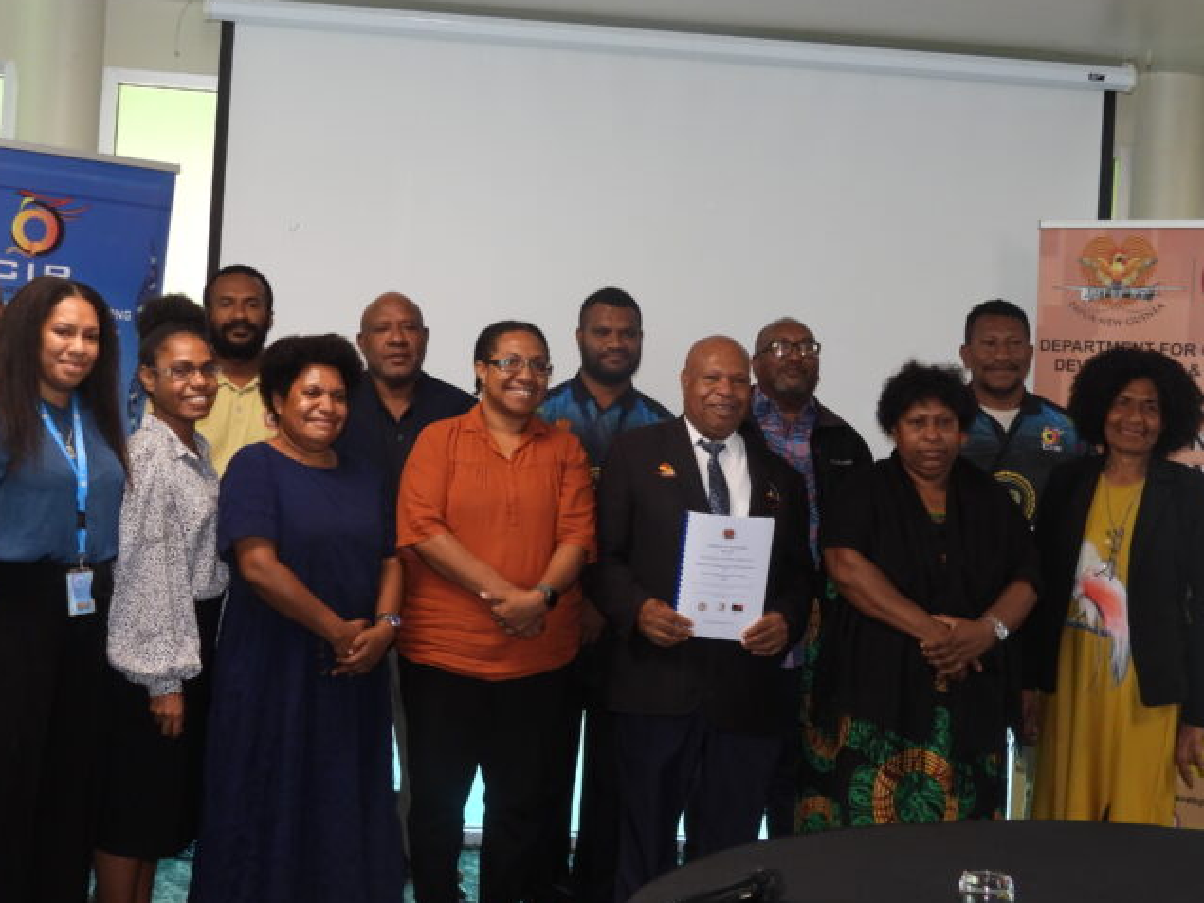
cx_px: 582
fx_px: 1808
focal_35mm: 52
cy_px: 383
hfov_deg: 36.8
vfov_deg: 28.0
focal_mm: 7.7
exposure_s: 1/30
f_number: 3.2
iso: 200
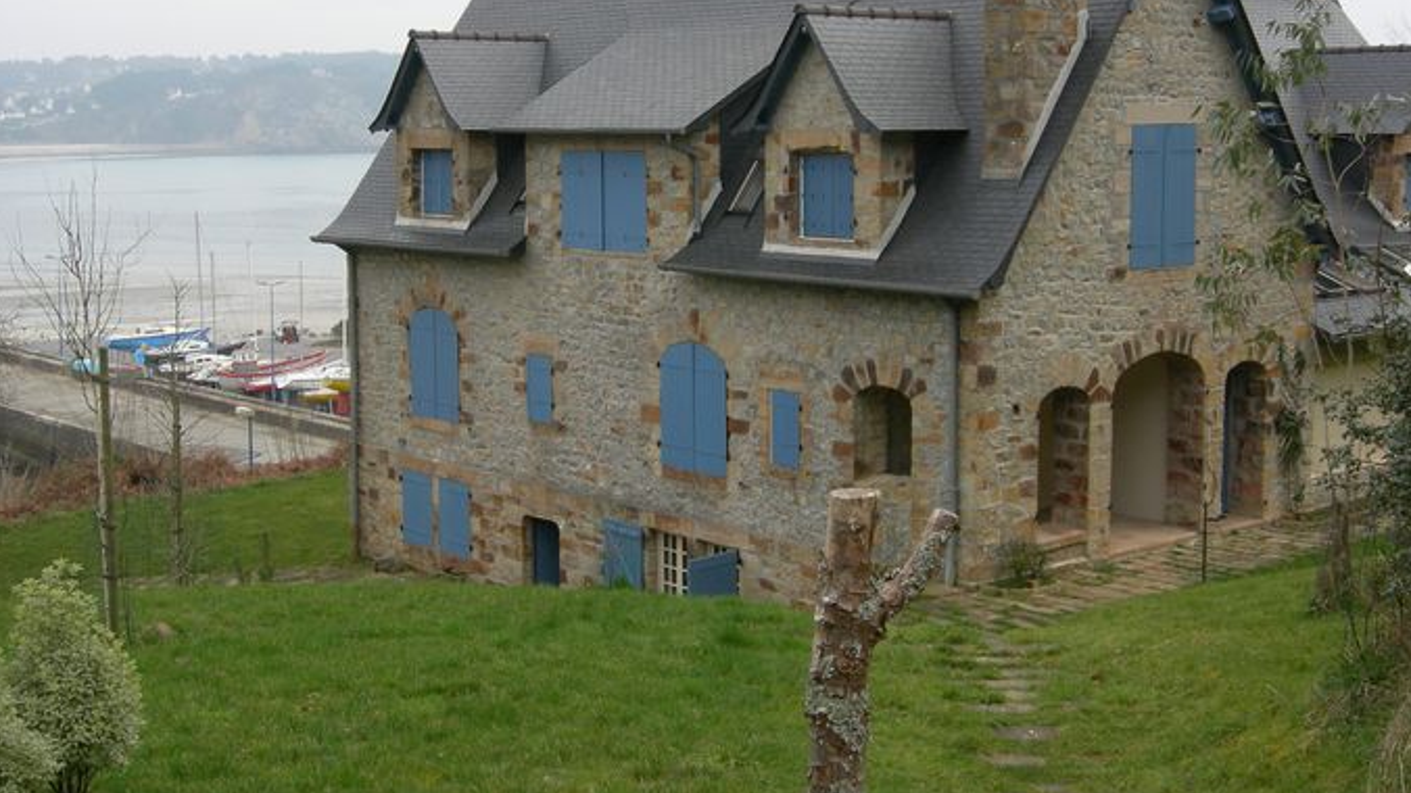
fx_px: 2057
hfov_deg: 37.9
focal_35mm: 55
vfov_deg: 21.8
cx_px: 703
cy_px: 278
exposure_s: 1/147
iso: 64
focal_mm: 10.4
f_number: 5.5
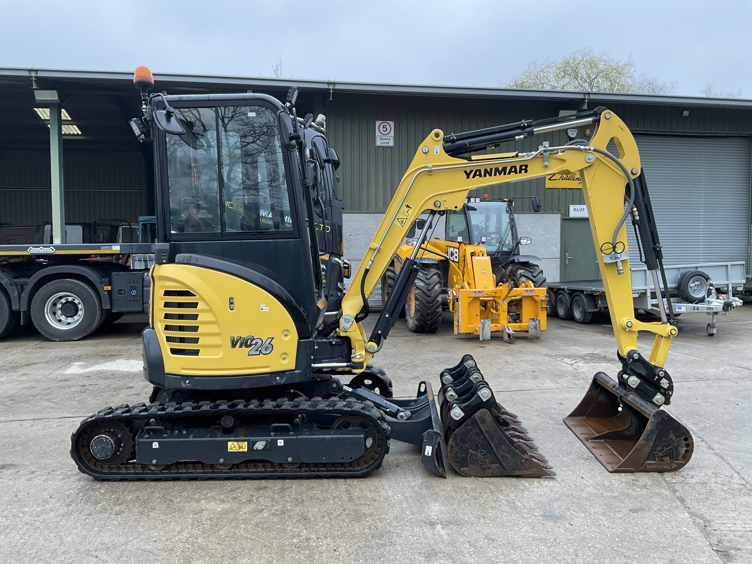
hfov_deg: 61.7
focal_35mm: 29
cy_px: 282
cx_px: 376
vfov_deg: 48.2
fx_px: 630
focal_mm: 3
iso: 32
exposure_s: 1/100
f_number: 1.8
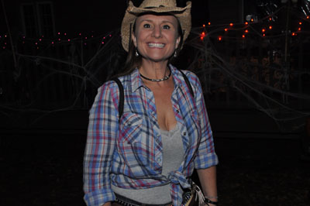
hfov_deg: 46.4
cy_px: 103
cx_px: 155
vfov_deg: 31.8
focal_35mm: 42
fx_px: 361
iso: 560
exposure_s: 1/60
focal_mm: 28
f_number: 4
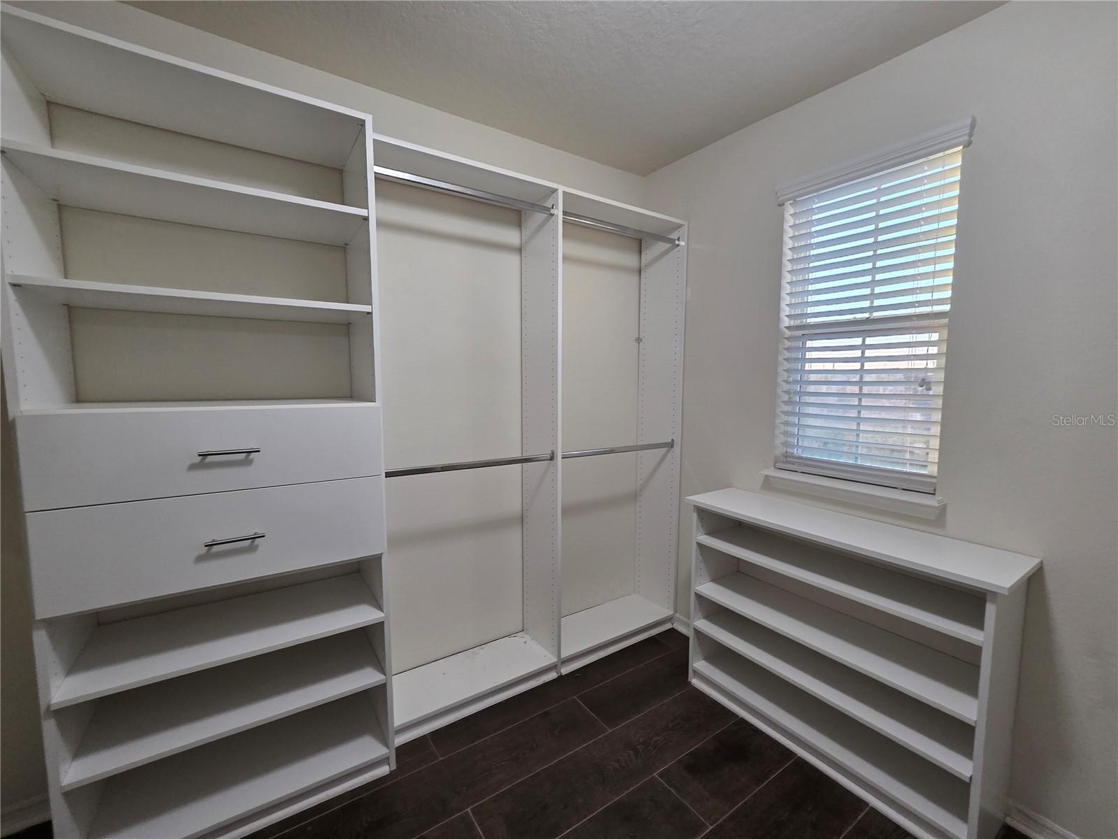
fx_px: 420
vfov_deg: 89.9
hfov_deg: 106.2
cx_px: 559
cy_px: 420
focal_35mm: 13
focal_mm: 2.2
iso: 160
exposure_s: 1/60
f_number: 2.2
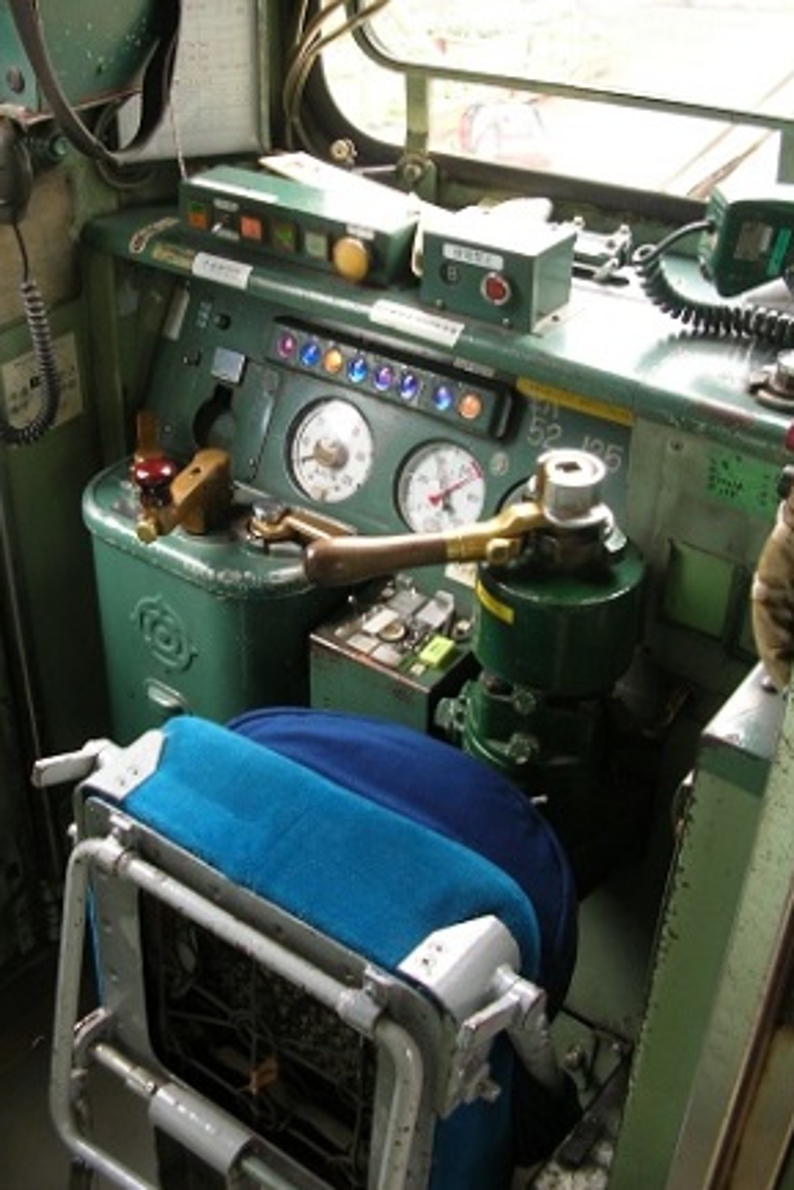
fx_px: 1388
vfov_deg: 46.2
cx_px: 330
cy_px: 508
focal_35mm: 42
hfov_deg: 31.9
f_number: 2.8
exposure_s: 1/20
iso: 50
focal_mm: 5.8
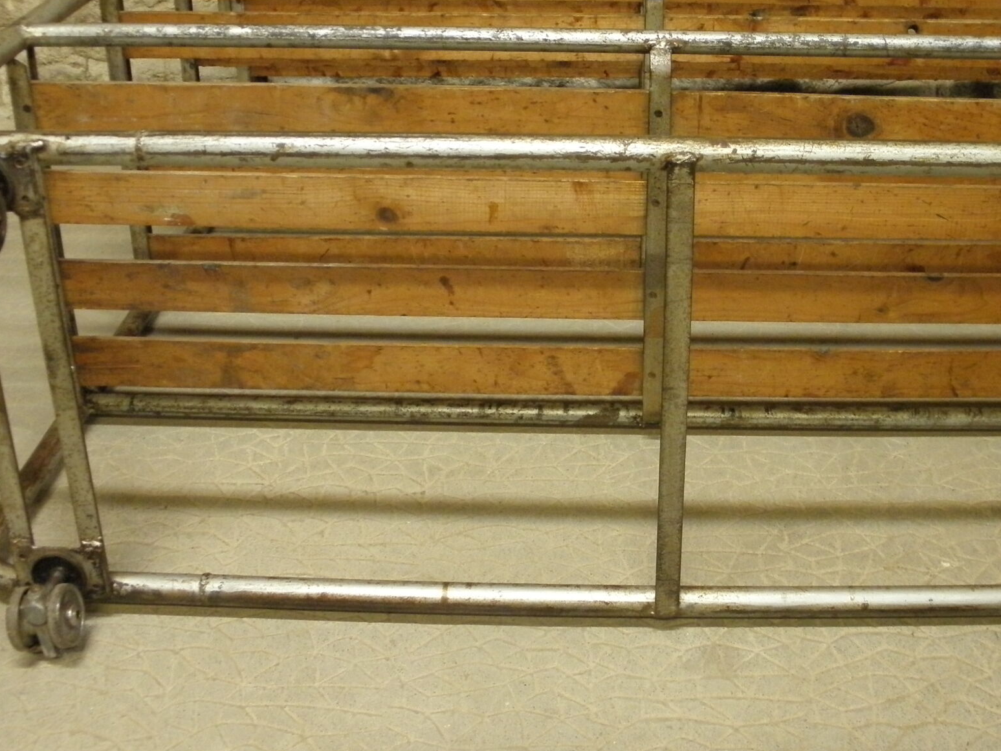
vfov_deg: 30.0
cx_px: 649
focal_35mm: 48
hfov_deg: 39.3
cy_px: 242
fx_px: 1388
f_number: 3.5
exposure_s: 1/8
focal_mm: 5.2
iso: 250
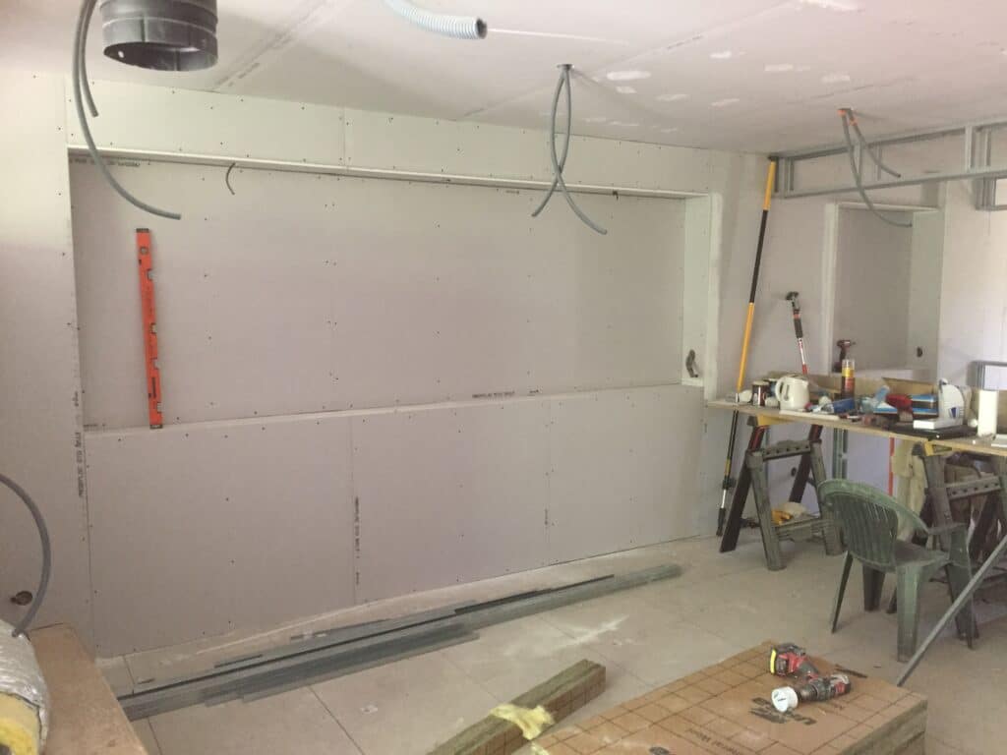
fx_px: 844
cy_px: 378
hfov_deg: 61.7
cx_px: 504
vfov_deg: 48.2
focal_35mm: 29
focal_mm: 4.15
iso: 250
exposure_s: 1/25
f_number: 2.2
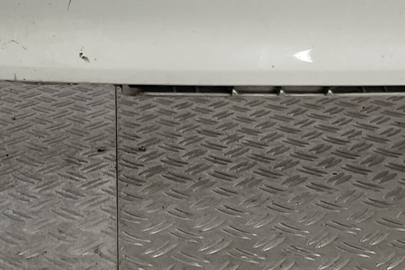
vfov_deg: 16.9
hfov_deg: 25.0
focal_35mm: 81
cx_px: 231
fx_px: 911
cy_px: 128
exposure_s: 1/120
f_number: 1.8
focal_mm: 3
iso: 32
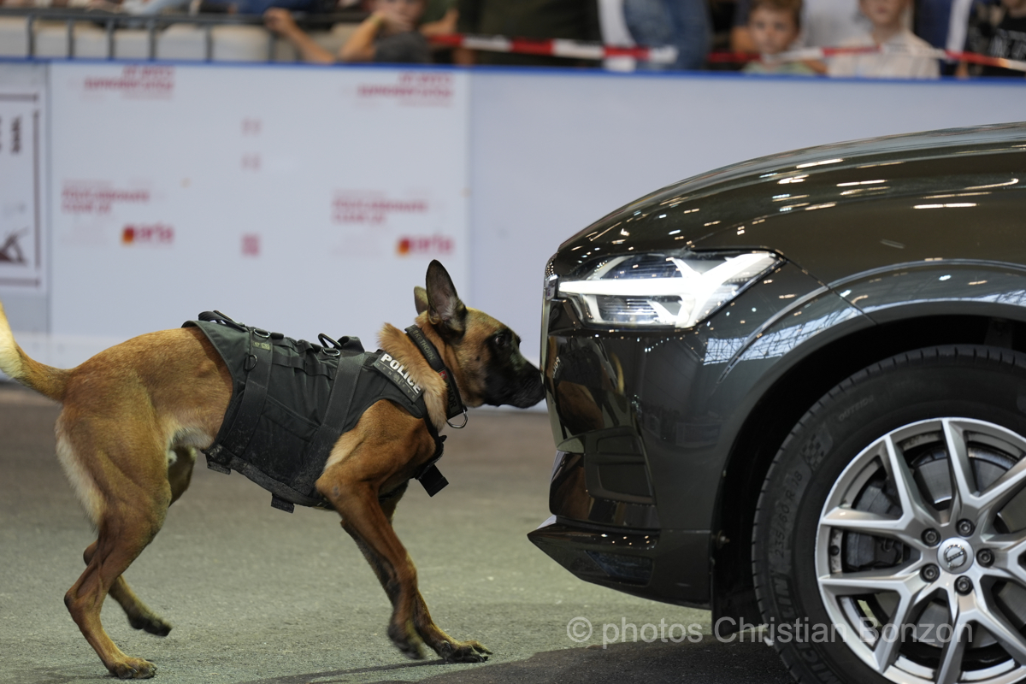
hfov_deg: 10.3
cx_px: 513
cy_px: 342
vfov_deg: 6.9
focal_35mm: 200
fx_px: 5700
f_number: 2.8
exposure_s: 1/100
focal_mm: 200
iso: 500
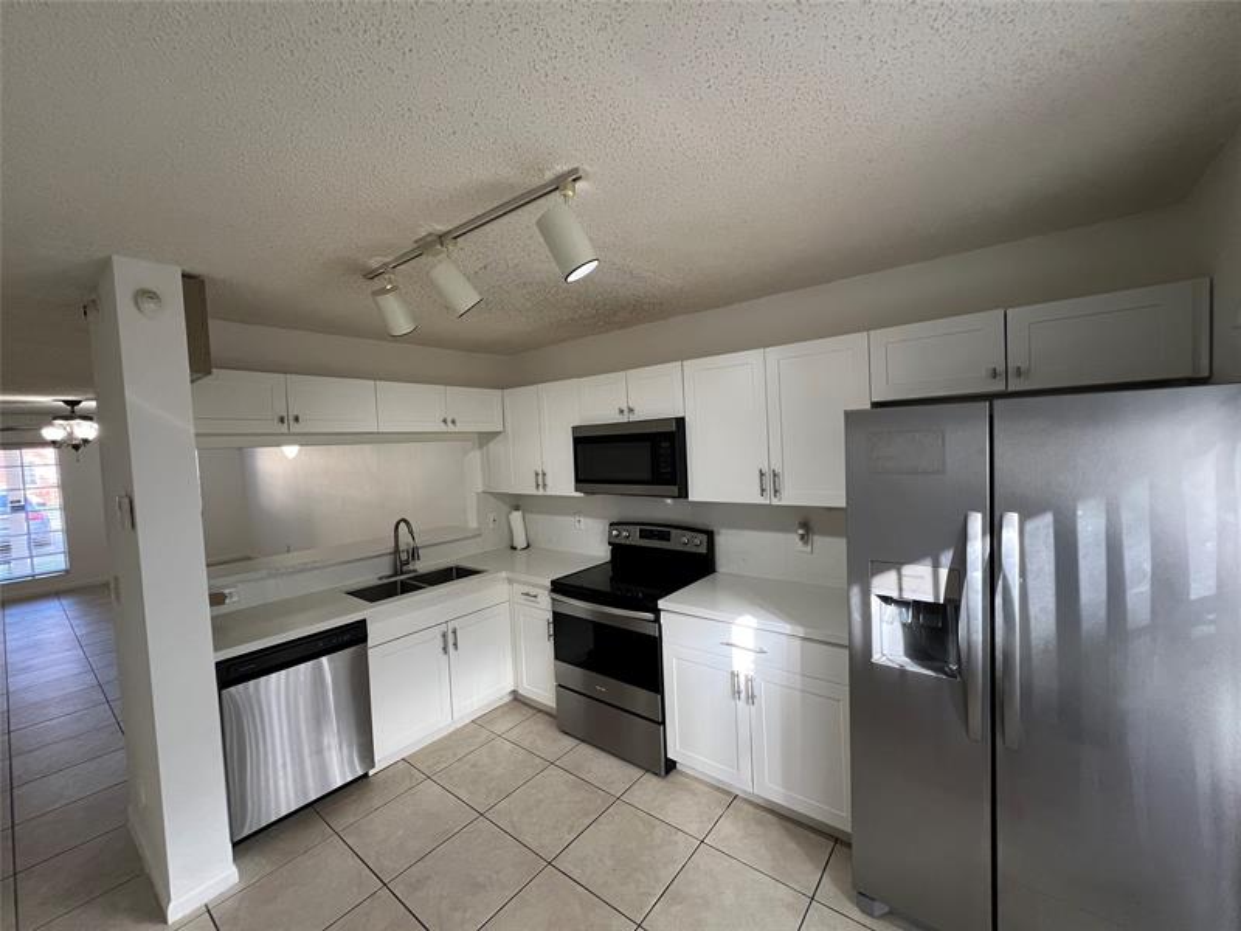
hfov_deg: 106.2
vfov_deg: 89.9
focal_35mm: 13
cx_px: 620
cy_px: 466
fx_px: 466
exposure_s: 1/99
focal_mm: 1.57
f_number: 1.8
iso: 200
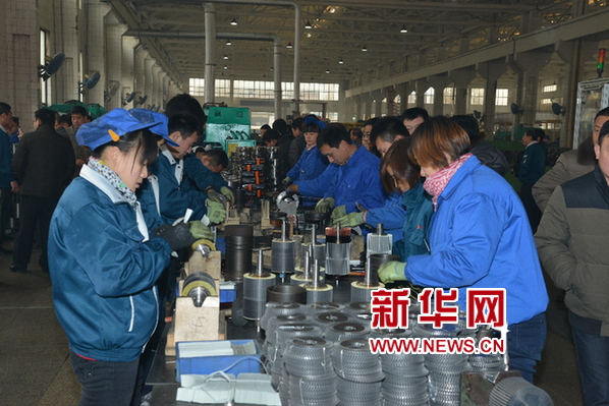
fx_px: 778
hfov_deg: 42.7
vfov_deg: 29.3
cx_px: 304
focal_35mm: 46
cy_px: 203
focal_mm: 46
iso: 1250
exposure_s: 1/60
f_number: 6.3
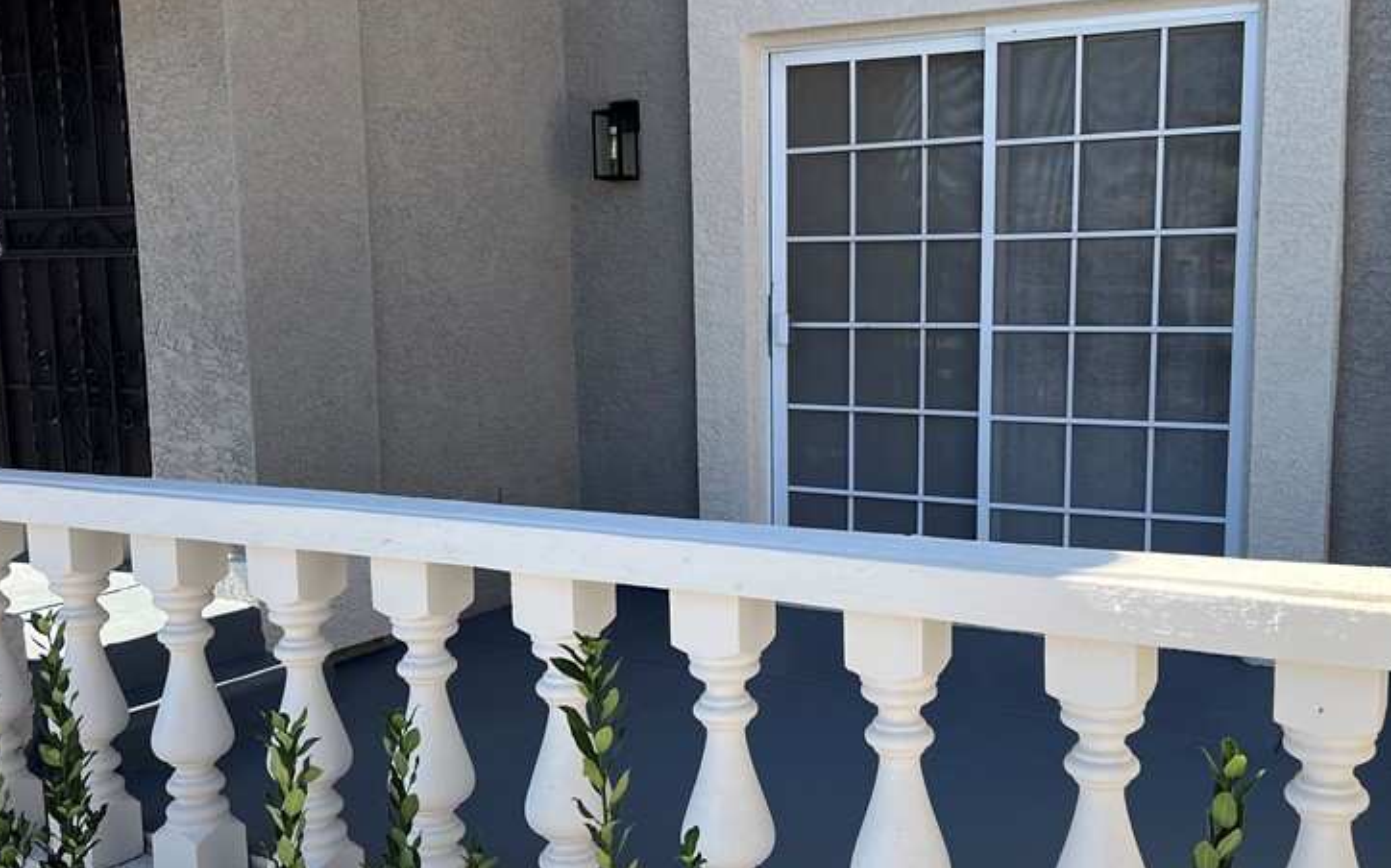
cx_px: 801
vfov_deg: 32.7
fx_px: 1478
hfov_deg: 50.2
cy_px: 472
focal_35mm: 39
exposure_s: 1/1511
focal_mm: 5.7
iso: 50
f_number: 1.5
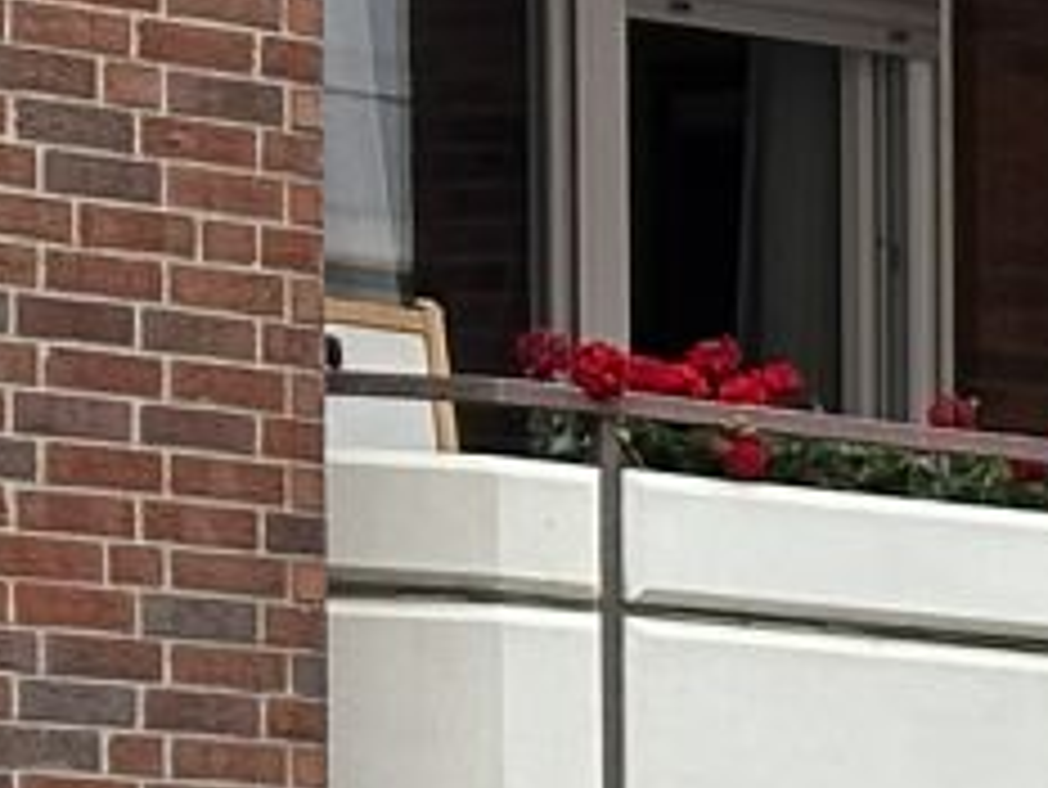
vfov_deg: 4.4
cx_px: 3490
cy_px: 2242
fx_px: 9996
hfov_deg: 5.5
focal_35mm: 330
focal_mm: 6.86
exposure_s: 1/268
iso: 64
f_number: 1.78
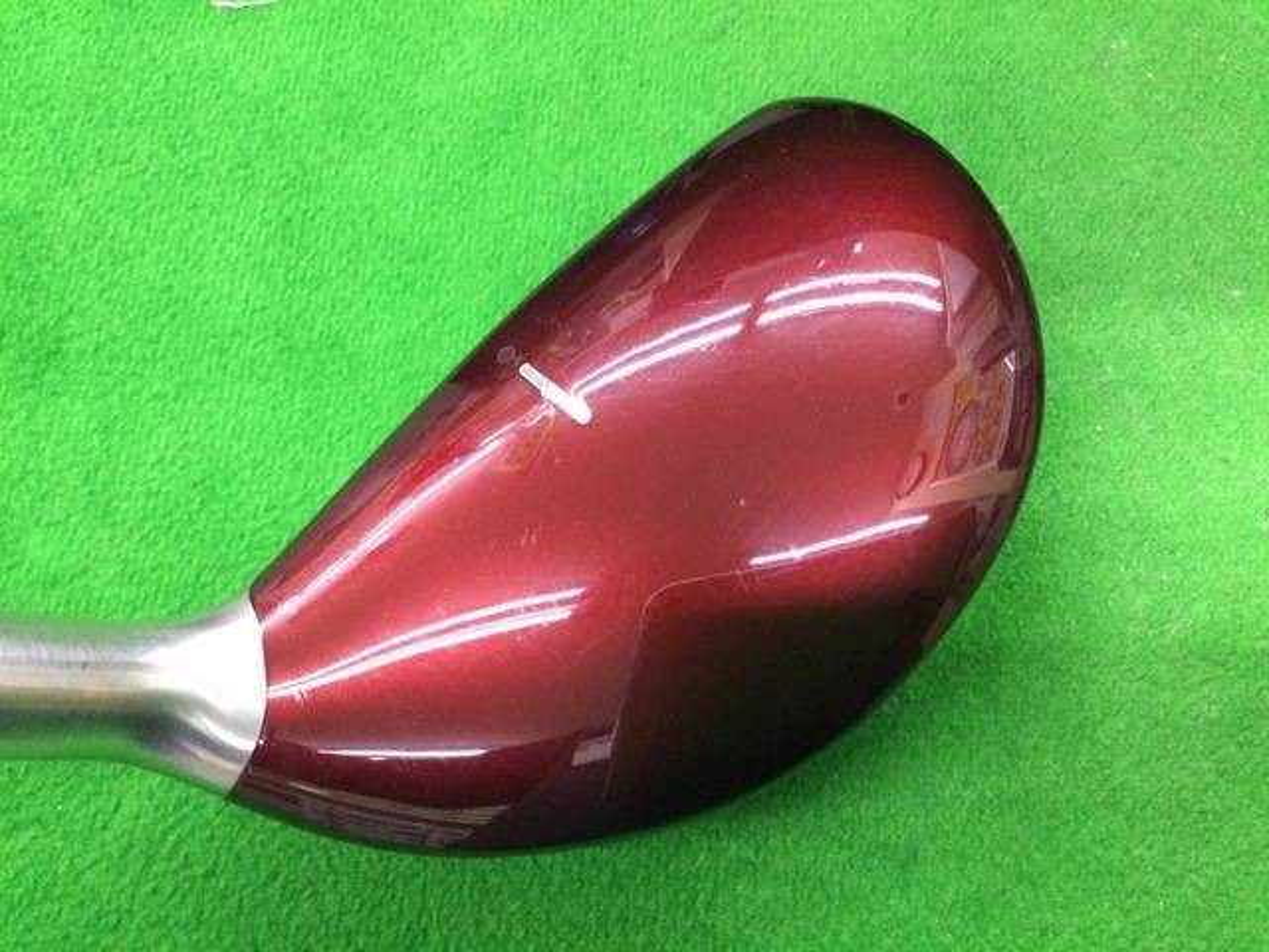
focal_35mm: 31
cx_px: 634
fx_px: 1136
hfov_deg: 58.4
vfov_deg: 45.4
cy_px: 476
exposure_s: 1/20
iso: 200
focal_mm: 3.3
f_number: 2.4
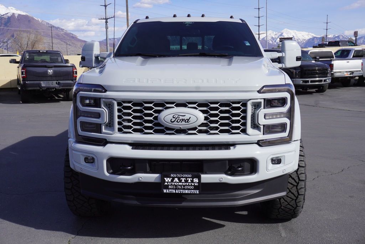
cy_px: 122
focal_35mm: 39
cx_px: 182
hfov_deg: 49.5
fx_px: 396
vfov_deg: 34.3
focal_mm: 26
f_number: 11
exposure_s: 1/160
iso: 100
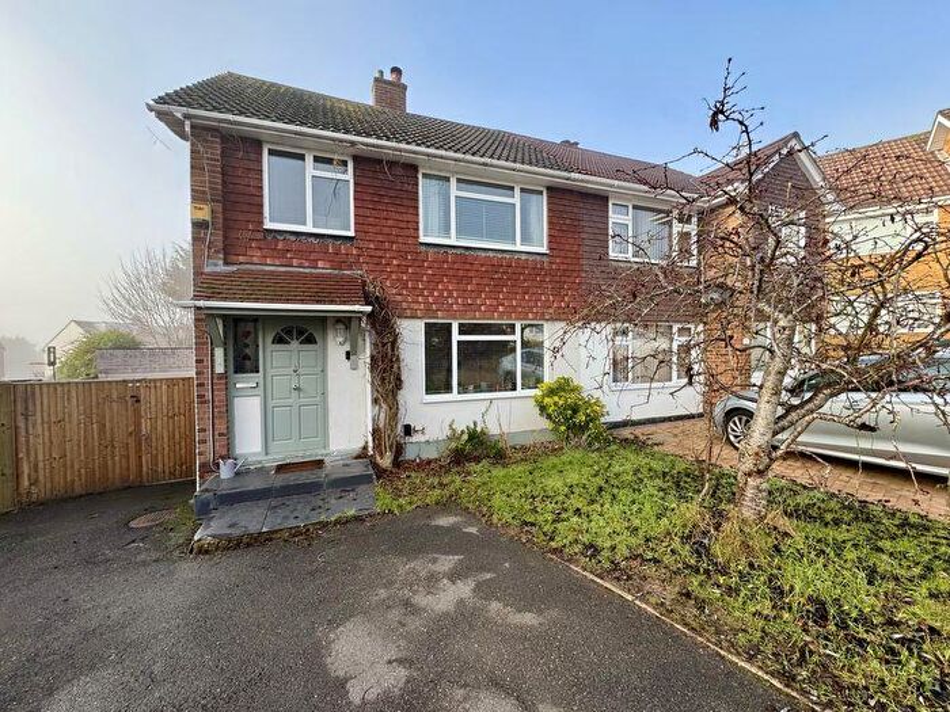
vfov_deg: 85.7
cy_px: 356
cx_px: 475
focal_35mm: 14
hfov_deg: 102.1
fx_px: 384
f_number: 2.2
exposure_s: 1/356
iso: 40
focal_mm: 2.22
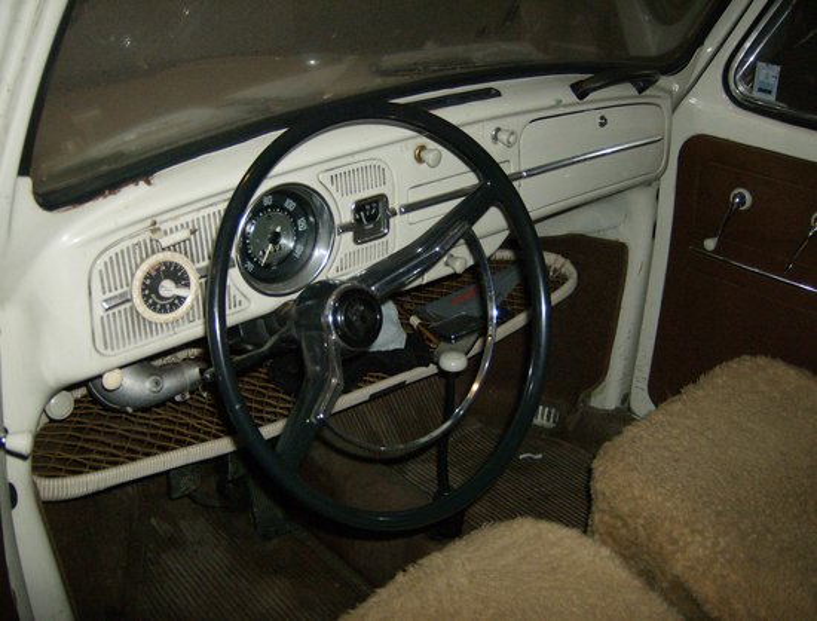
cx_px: 408
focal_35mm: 36
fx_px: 854
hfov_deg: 51.1
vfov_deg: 40.0
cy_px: 310
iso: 200
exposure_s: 1/60
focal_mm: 6
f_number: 2.8
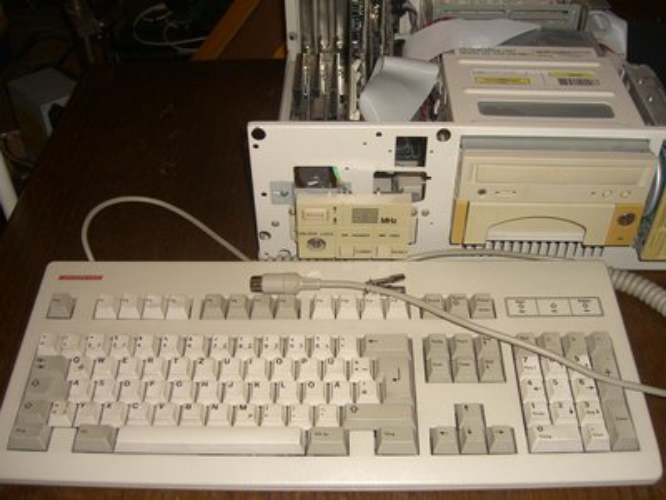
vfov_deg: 37.7
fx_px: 731
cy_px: 250
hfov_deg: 49.0
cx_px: 333
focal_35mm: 38
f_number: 2.8
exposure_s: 1/60
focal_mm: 7.9
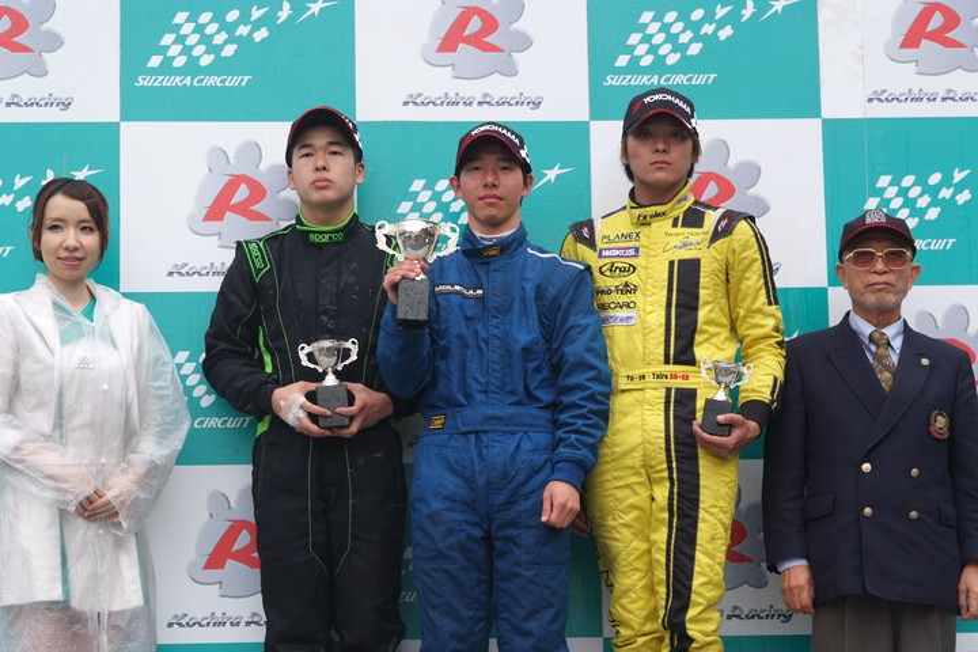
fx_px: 2689
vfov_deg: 13.8
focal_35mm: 99
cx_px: 489
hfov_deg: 20.6
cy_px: 326
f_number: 5.6
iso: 400
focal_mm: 66
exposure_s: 1/125
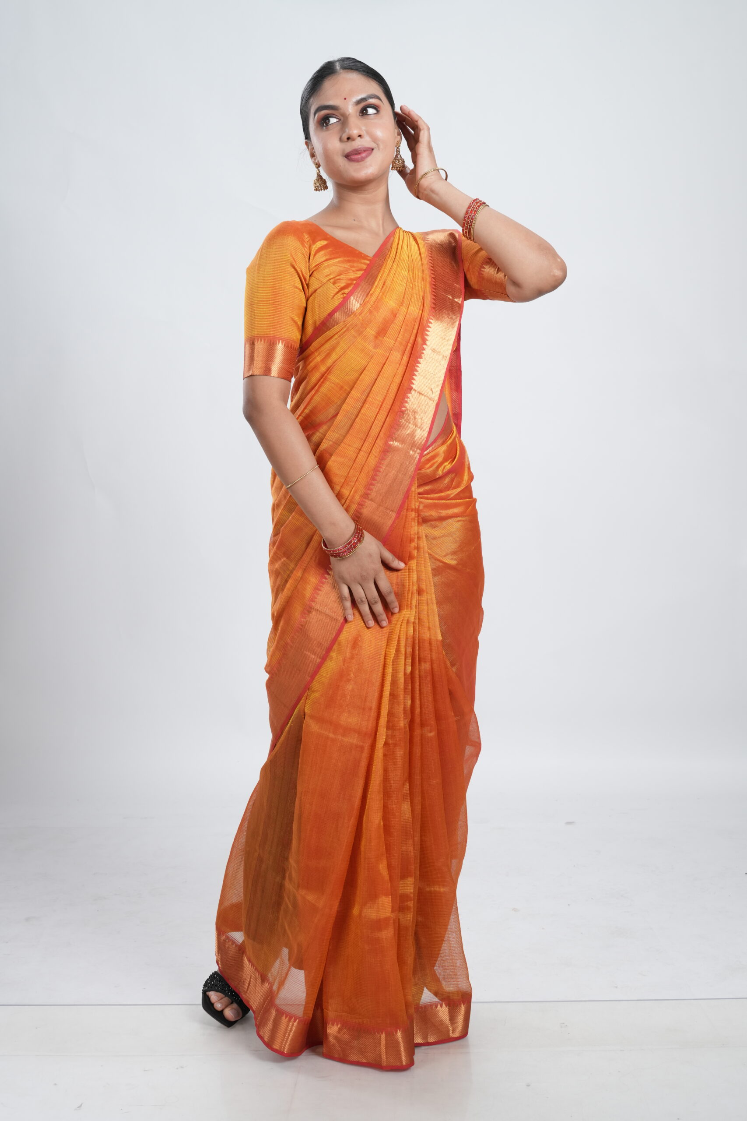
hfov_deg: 23.4
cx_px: 374
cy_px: 560
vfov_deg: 34.5
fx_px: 1805
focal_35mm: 58
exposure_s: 1/160
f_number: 8
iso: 640
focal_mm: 58
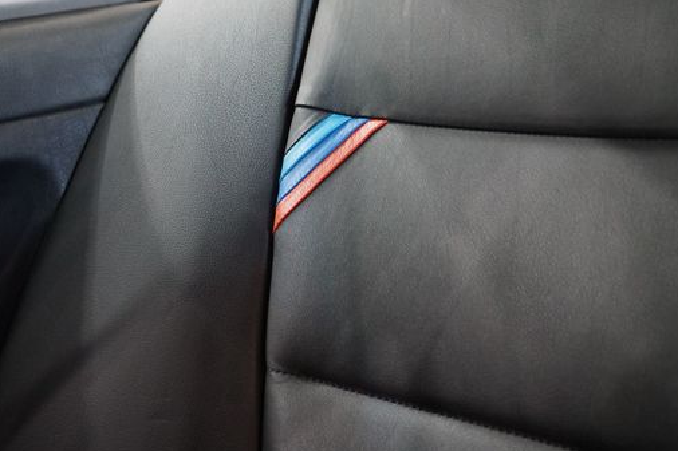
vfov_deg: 31.1
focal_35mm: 43
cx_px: 334
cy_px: 175
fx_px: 810
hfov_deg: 45.4
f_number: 4
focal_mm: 34
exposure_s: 1/40
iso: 10000
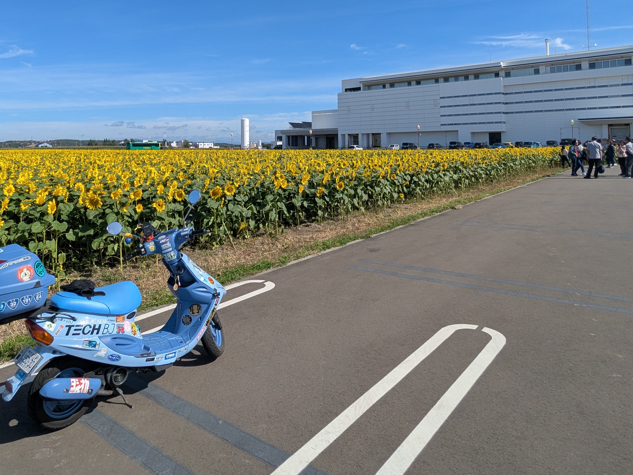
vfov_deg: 52.9
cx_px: 269
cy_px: 130
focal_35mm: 25
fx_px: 457
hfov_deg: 69.0
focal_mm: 2.35
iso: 44
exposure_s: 1/1938
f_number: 2.2
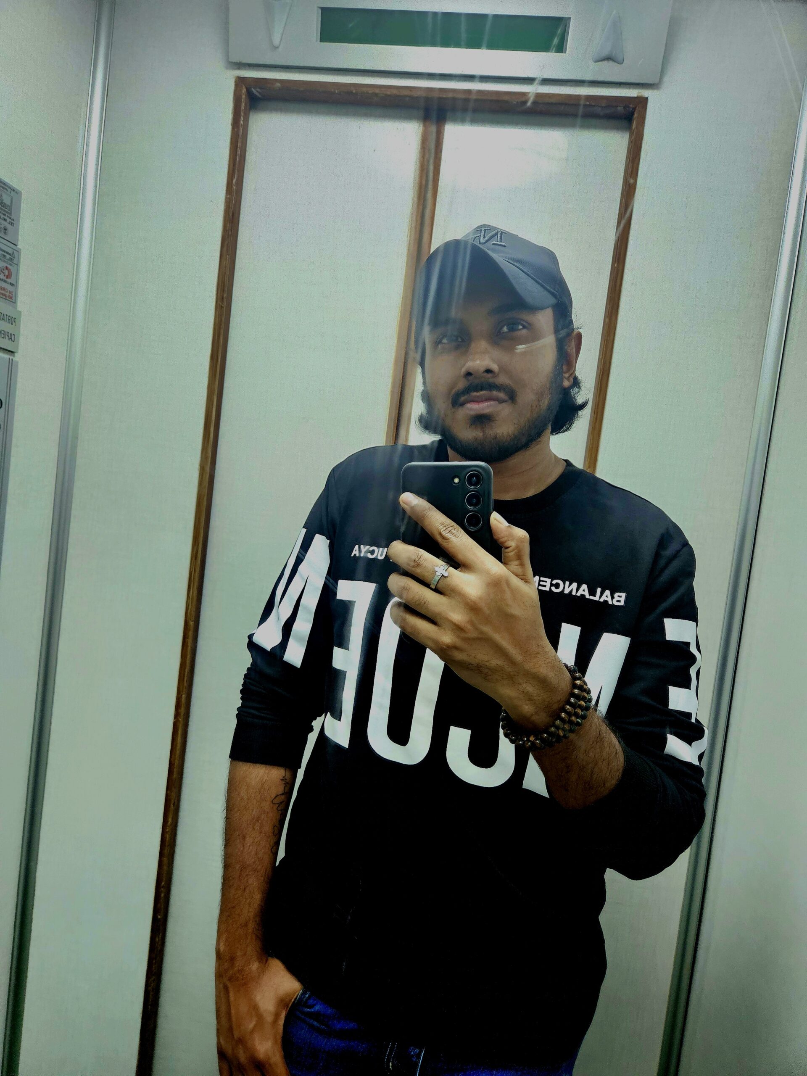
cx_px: 404
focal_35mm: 23
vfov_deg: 73.9
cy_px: 538
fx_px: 715
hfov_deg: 58.9
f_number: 1.8
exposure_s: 1/101
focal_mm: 5.4
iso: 800
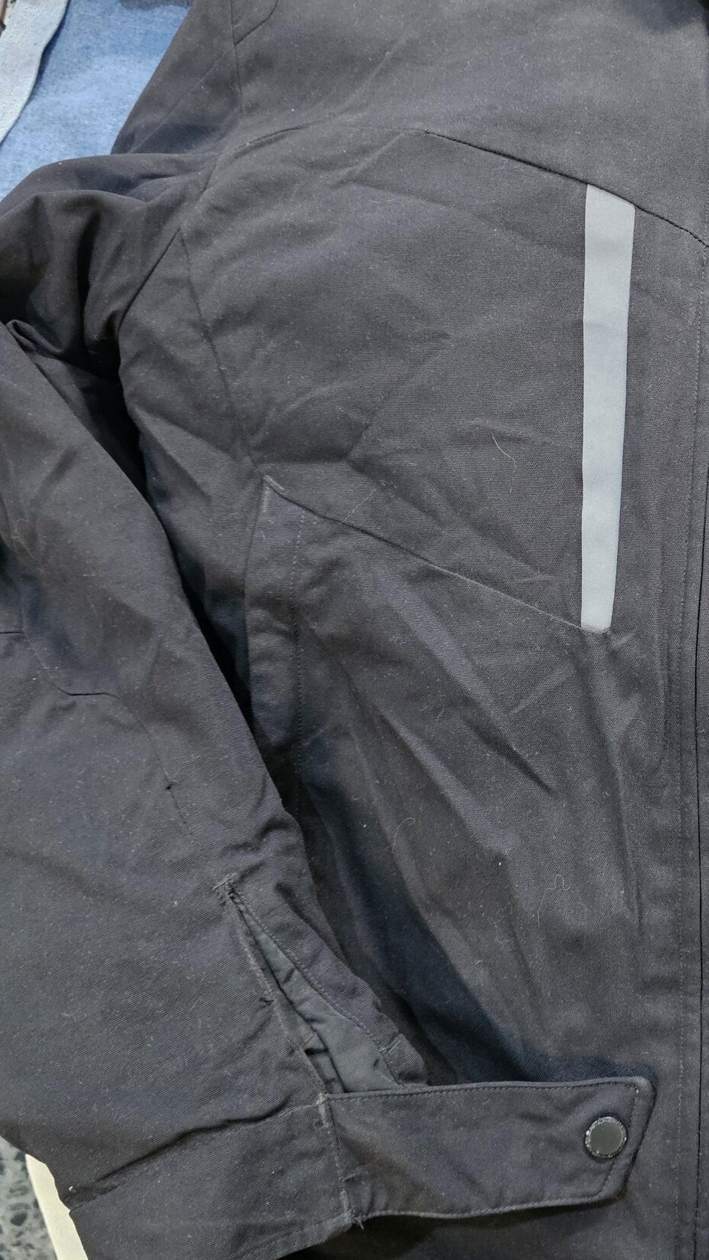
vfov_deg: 51.6
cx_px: 734
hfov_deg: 28.3
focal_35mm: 39
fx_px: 1304
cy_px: 614
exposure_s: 1/33.3
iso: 640
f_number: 1.7
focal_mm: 6.3
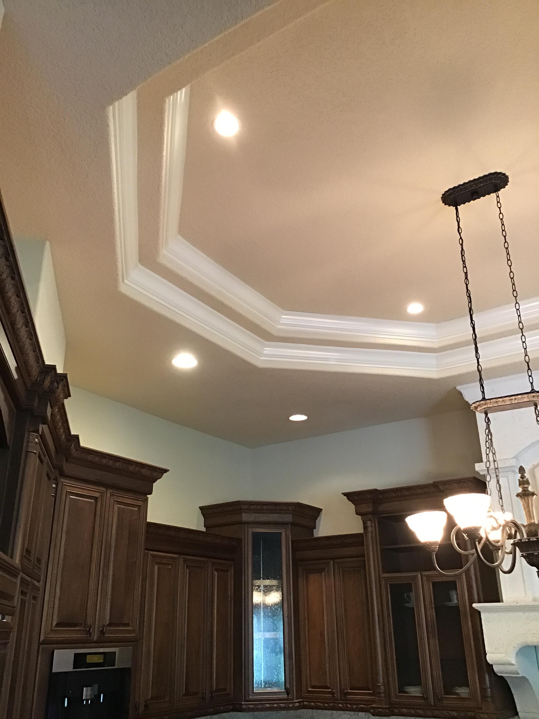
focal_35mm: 31
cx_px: 270
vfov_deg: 58.4
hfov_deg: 45.4
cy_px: 360
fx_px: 644
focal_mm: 3.3
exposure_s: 1/31
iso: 200
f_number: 2.4
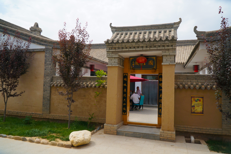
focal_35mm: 27
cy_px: 77
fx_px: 173
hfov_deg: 67.4
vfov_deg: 47.8
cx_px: 116
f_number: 4
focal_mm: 18
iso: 200
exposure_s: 1/1600
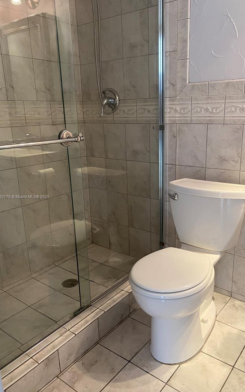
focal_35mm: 28
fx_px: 299
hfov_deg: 44.4
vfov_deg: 66.5
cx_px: 138
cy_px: 197
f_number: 1.8
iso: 250
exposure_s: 1/60
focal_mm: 4.25
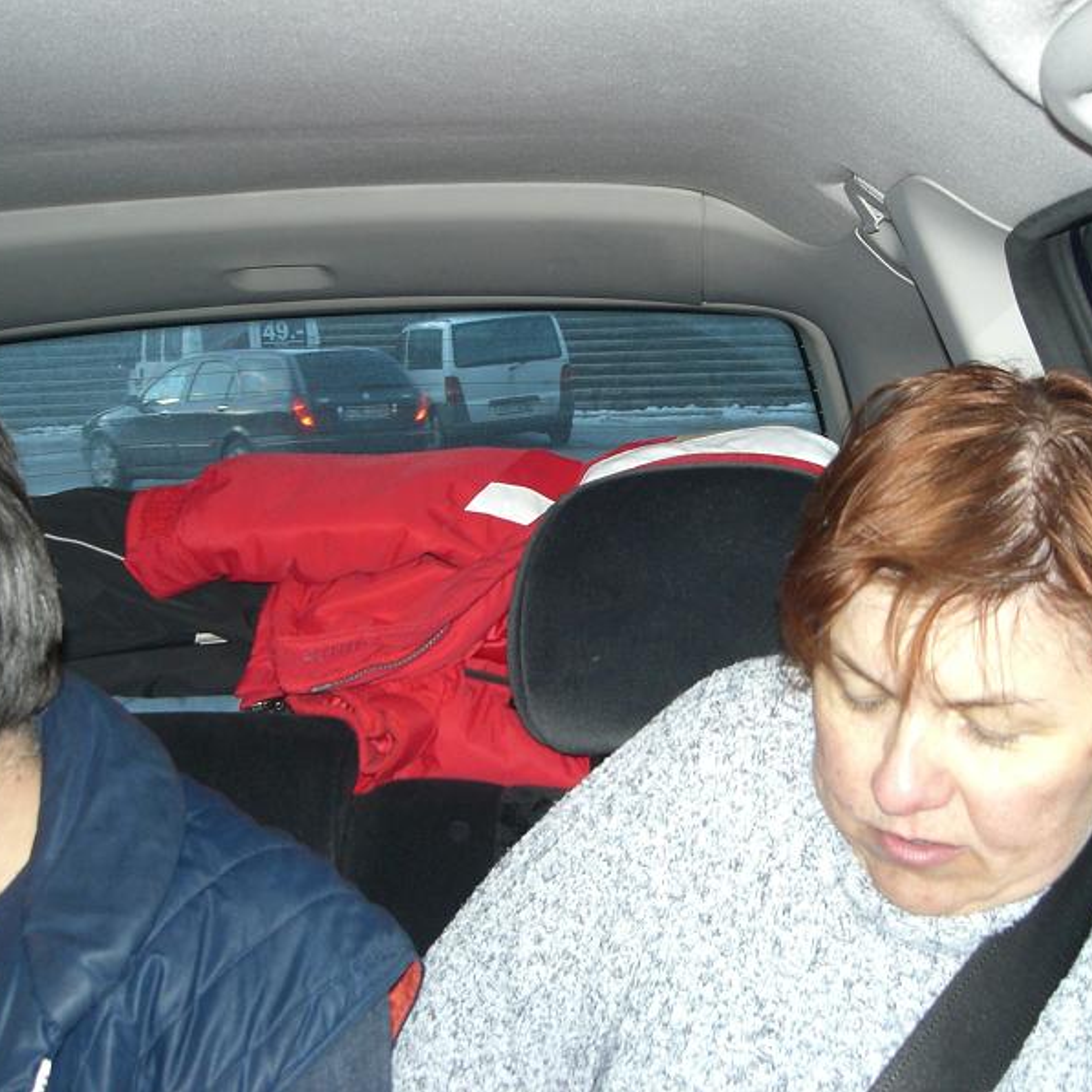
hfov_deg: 37.4
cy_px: 545
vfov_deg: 37.6
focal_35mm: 45
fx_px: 1606
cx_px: 648
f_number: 3.1
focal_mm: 6.3
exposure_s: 1/60
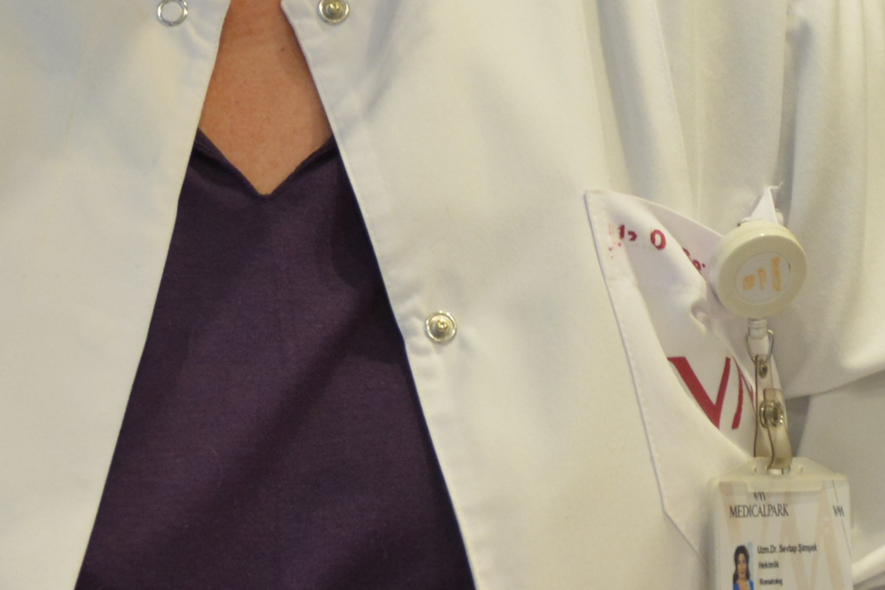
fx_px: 3786
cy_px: -15
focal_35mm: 154
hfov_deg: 13.3
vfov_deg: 8.9
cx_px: 292
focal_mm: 28
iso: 800
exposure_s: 1/50
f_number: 4
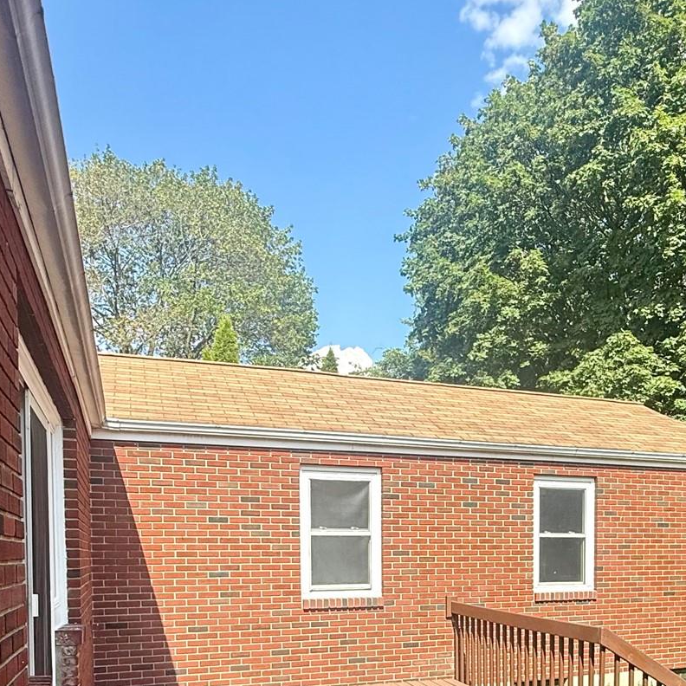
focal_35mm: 32
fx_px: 717
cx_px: 424
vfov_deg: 47.3
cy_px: 580
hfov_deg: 50.6
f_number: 2.2
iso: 50
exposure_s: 1/1105
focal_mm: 2.22
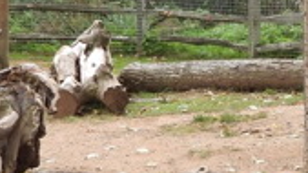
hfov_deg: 6.8
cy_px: 149
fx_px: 2531
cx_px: 580
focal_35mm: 310
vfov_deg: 3.9
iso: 100
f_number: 3.5
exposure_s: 1/200
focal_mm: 10.7
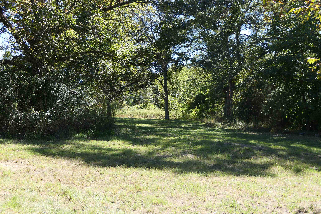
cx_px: 160
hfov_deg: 47.4
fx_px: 366
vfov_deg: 32.6
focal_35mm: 41
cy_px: 107
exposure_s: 1/200
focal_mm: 15.2
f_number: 4
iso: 125
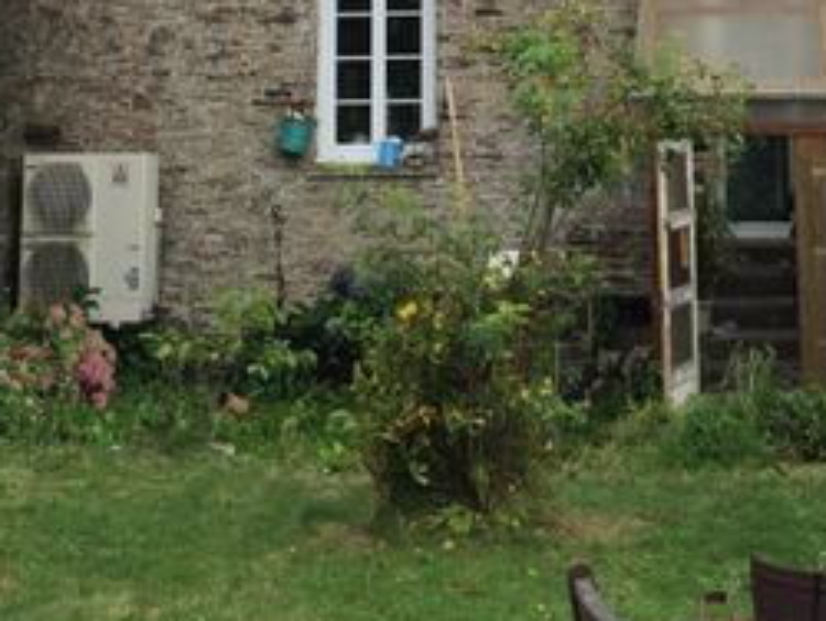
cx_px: 568
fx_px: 1720
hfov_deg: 26.8
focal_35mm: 72
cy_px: -79
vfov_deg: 19.5
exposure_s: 1/255
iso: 32
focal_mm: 4.12
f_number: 2.2
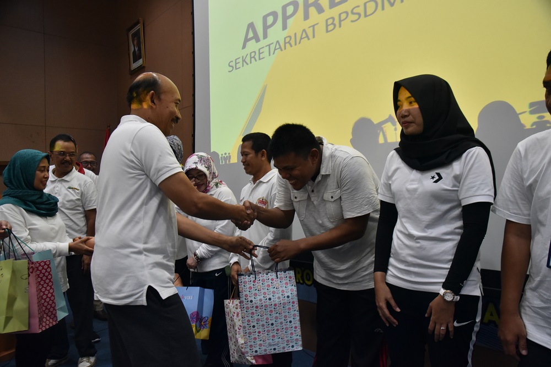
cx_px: 276
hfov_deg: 65.5
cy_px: 184
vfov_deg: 46.4
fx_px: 429
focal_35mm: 28
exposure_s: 1/60
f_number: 5.6
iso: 3200
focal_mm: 28
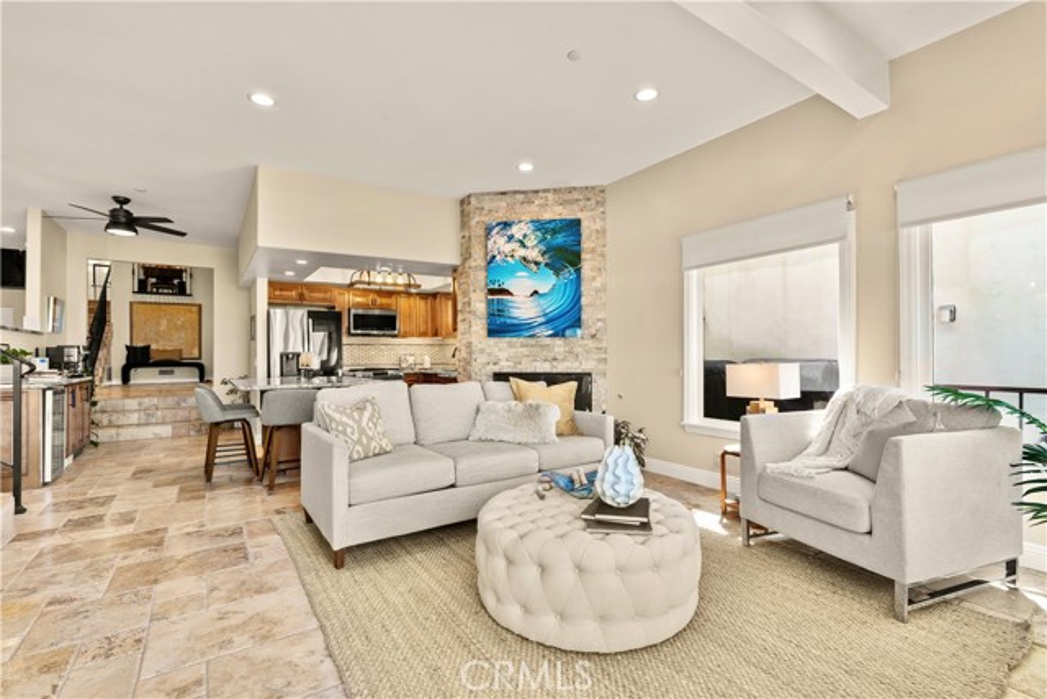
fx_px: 465
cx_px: 524
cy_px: 350
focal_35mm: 16
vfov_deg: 73.8
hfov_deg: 96.7
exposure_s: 1/4
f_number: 8
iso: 160
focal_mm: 16
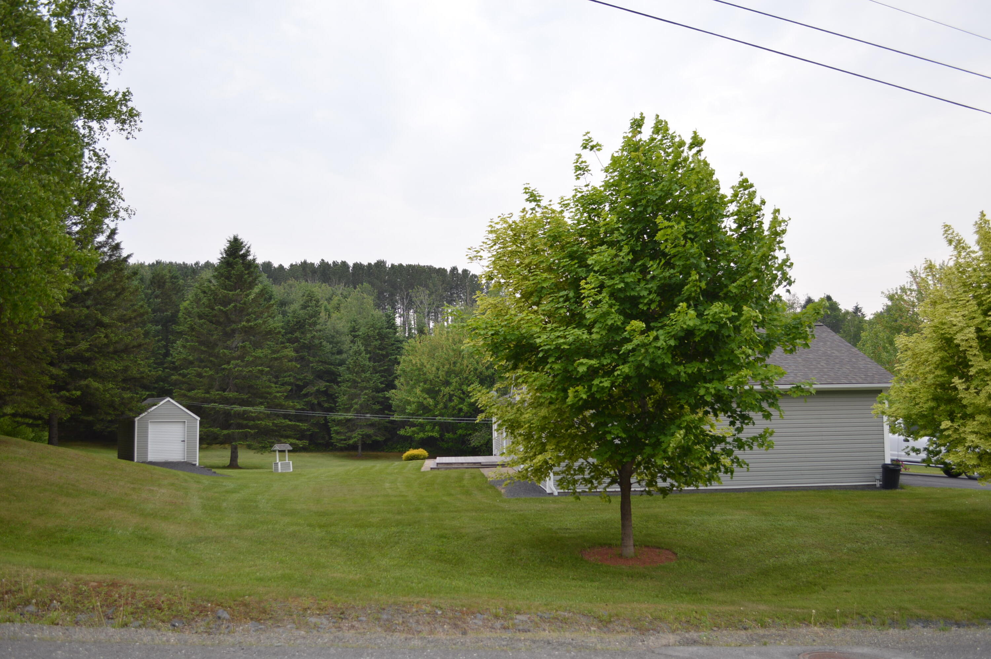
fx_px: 908
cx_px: 496
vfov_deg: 39.9
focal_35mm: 33
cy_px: 330
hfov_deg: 57.3
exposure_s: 1/125
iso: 110
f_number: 4
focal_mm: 22
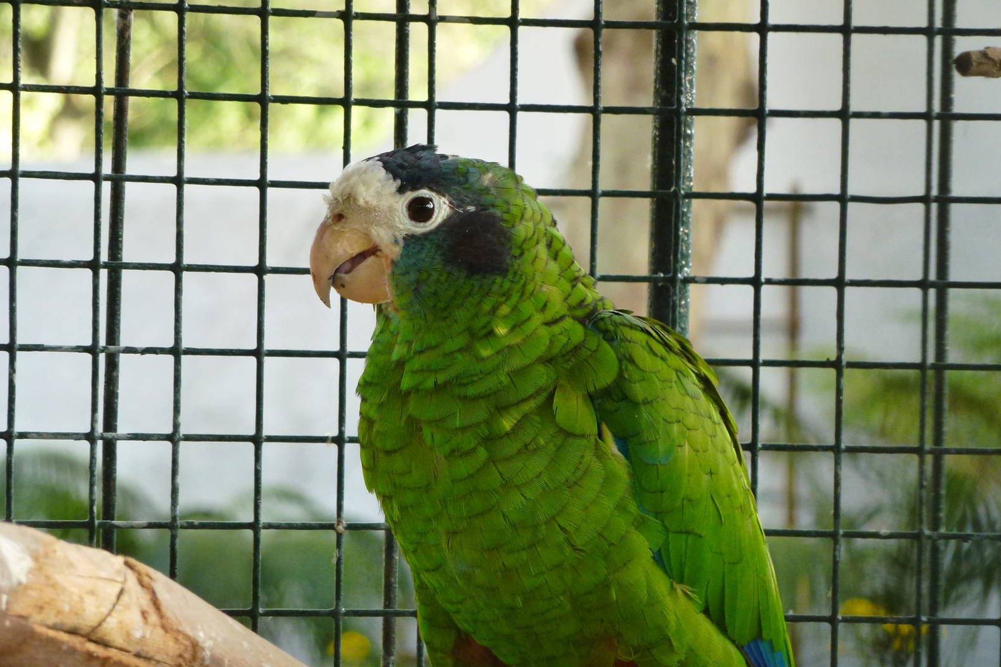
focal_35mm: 206
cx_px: 500
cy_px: 321
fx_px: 5728
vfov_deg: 6.7
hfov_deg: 10.0
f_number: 5.5
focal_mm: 35.2
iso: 400
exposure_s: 1/40
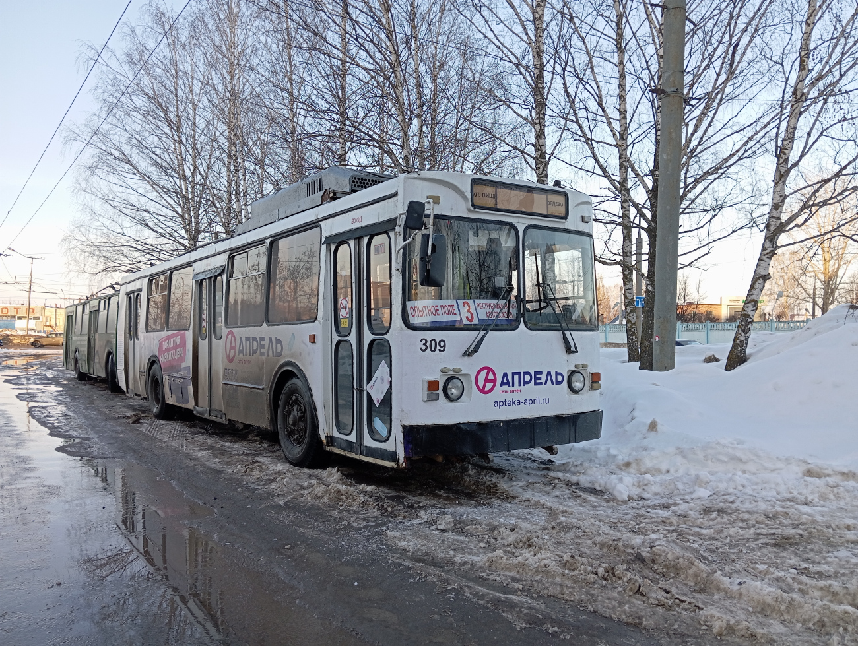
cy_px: 323
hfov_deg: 63.4
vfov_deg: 49.9
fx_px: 695
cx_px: 429
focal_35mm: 28
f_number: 1.8
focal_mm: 4.22
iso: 56
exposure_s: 1/180
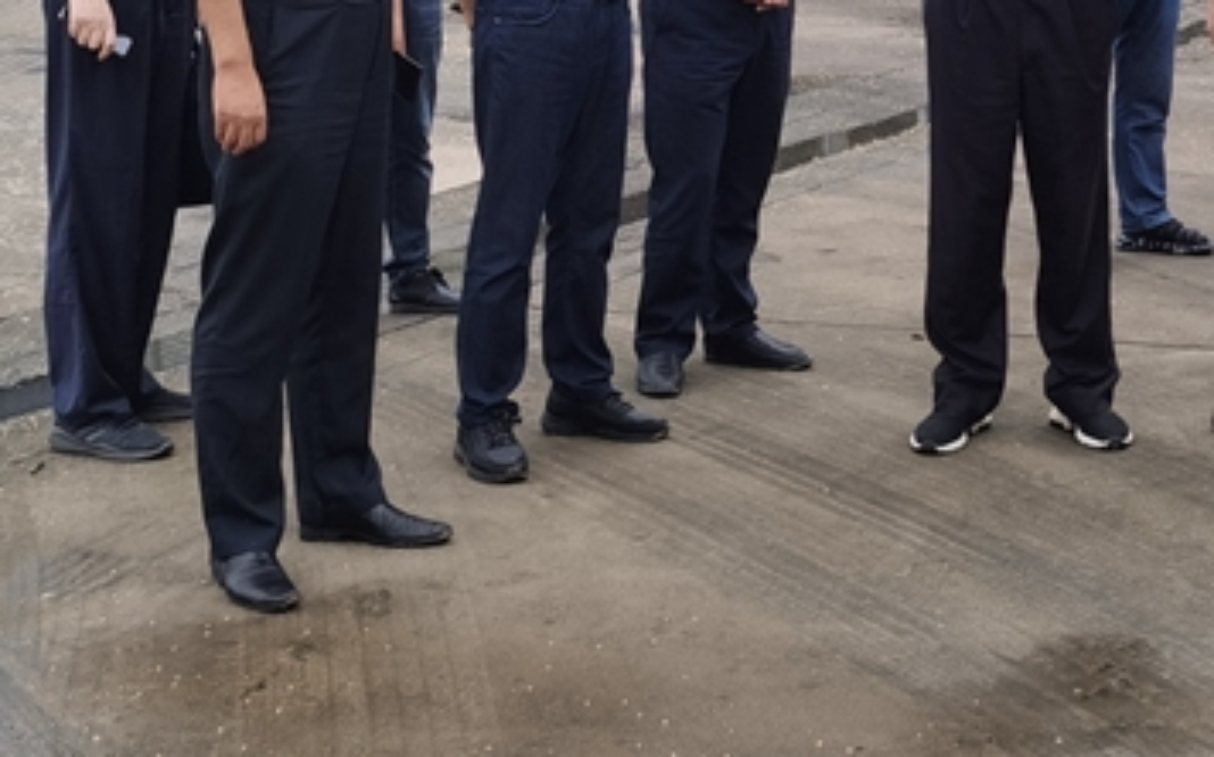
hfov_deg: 22.0
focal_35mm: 93
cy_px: -136
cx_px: 989
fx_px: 3075
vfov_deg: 13.7
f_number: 1.6
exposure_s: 1/1087
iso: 50
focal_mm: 5.56
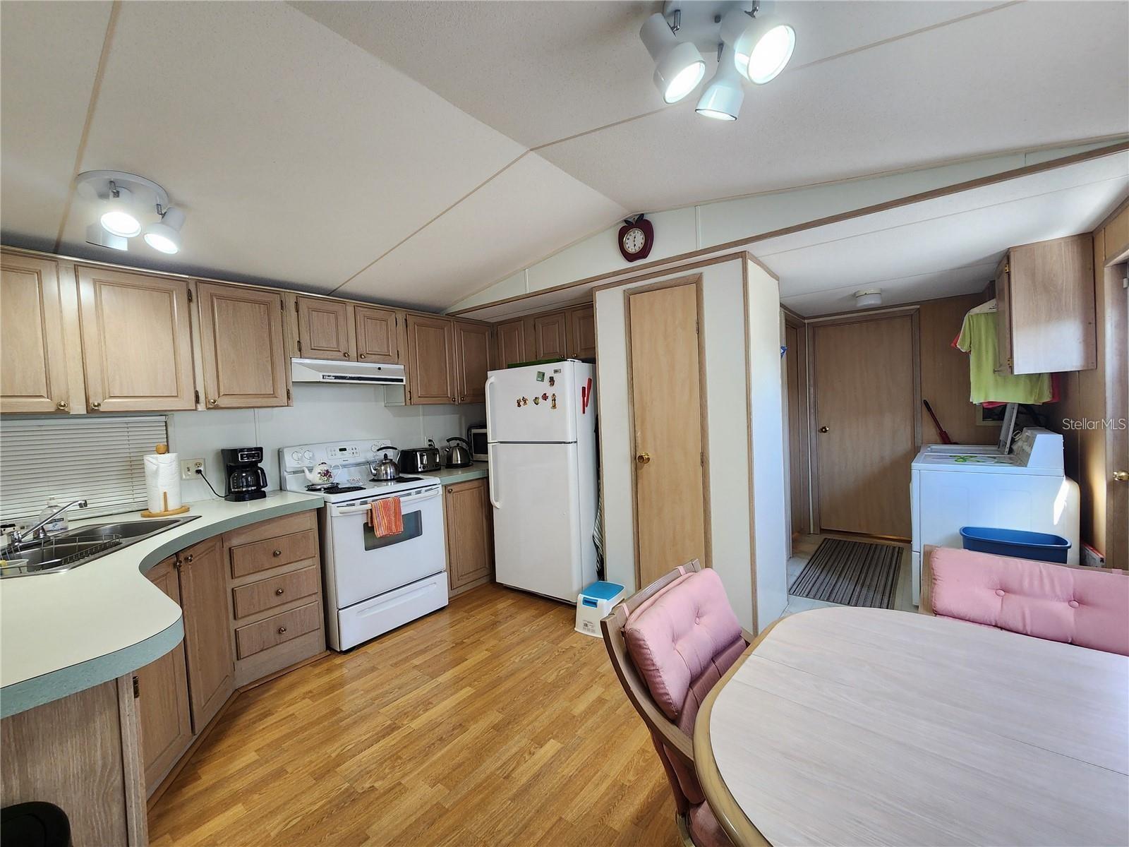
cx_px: 564
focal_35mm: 13
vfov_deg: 89.9
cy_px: 424
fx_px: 424
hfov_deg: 106.2
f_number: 2.2
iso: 200
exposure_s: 1/60
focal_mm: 2.2
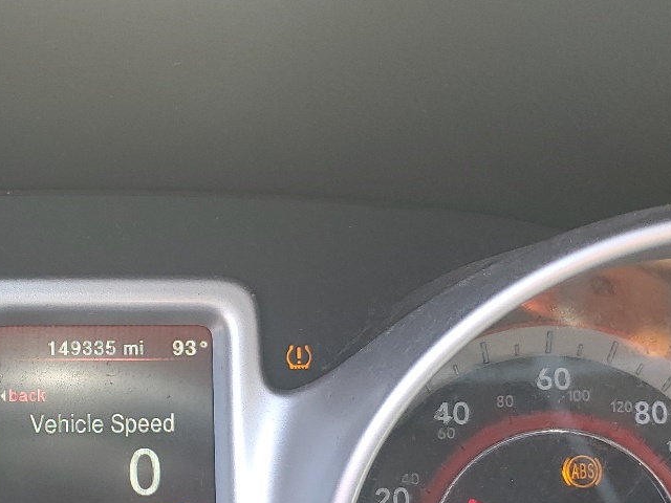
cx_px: 106
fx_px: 1260
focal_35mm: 65
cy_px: 454
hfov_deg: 29.0
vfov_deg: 22.1
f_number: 1.5
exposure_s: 1/132
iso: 50
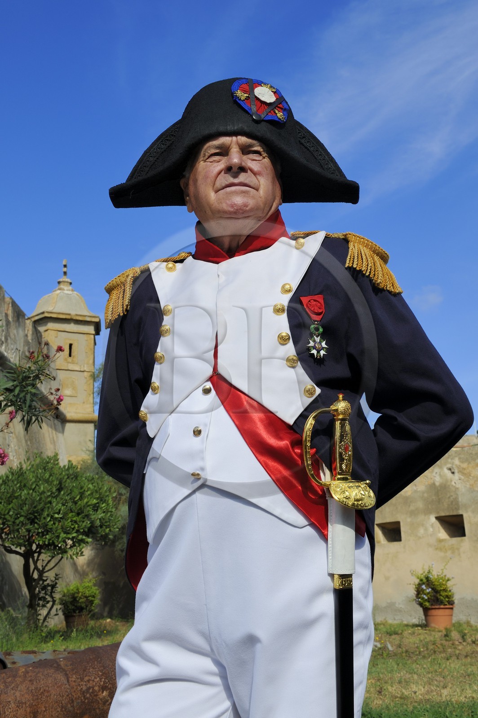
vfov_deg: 48.5
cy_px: 359
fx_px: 798
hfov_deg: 33.3
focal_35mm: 40
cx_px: 239
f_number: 14
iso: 200
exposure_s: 1/200
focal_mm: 40
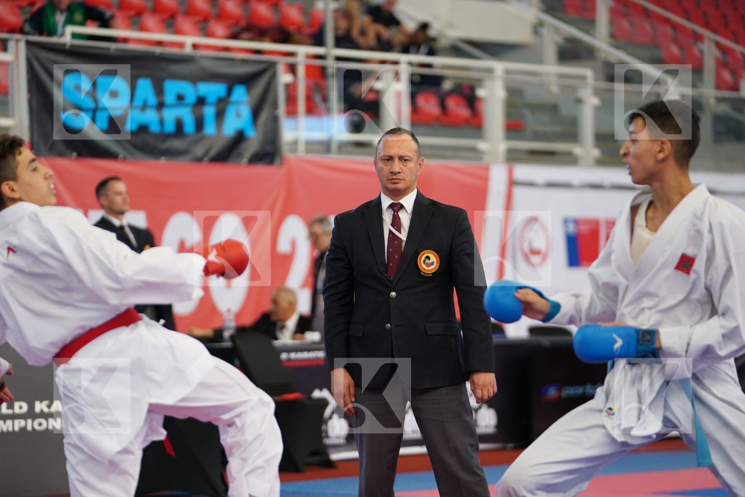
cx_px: 372
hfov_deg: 15.2
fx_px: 2794
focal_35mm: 135
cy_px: 248
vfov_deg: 10.2
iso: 2000
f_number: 2.8
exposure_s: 1/800
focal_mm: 135
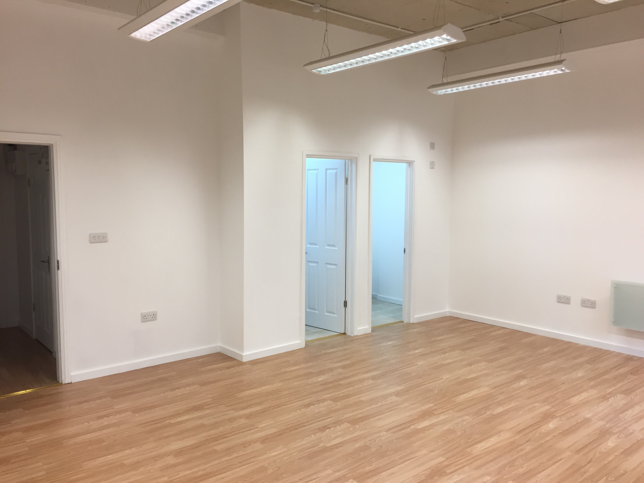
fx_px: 540
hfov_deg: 61.7
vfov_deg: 48.2
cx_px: 322
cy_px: 242
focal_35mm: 29
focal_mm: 4.15
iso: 32
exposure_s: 1/33
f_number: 2.2
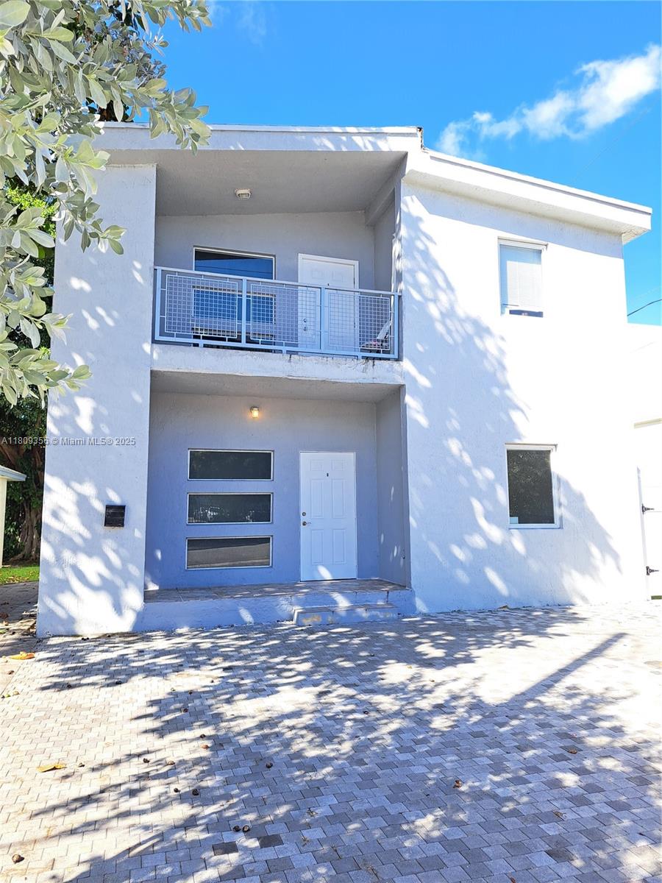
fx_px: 612
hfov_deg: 56.8
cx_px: 331
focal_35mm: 24
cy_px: 442
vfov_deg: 71.6
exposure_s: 1/424
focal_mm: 5.23
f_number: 1.8
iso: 50
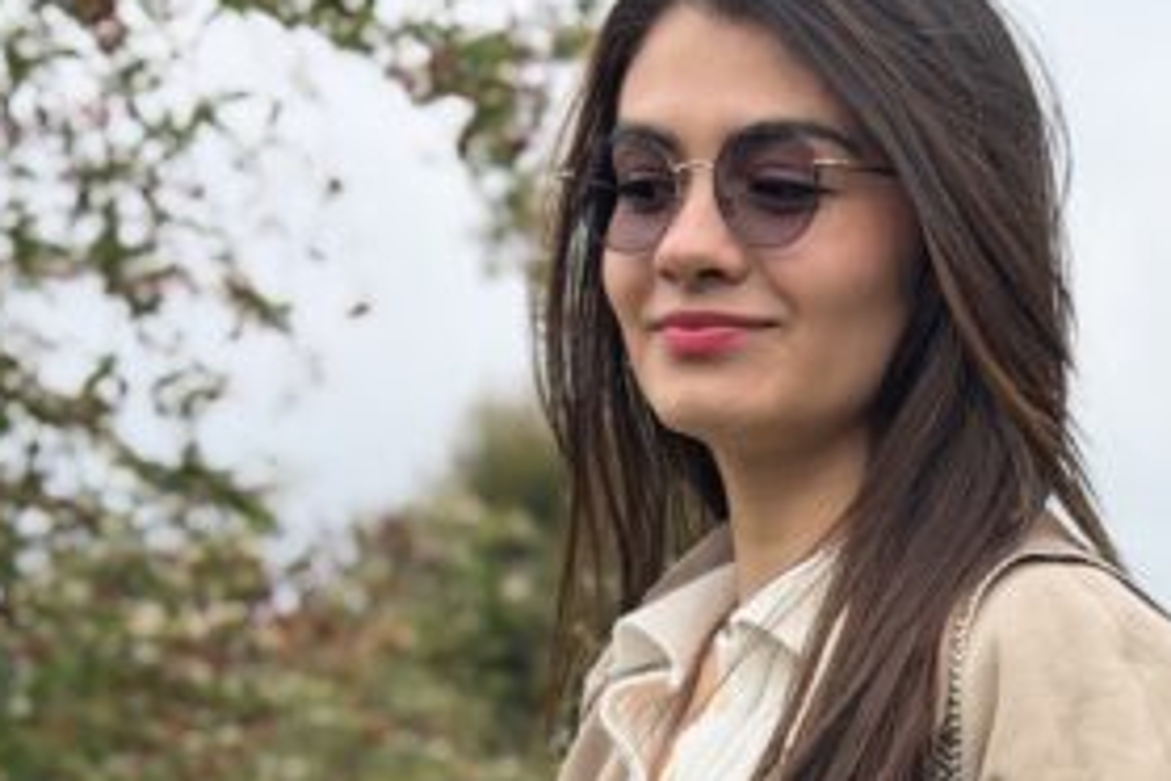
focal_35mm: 143
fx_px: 4651
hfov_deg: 14.1
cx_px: 1200
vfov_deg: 9.2
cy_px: 1302
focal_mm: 6.76
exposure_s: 1/333
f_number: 1.78
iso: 64
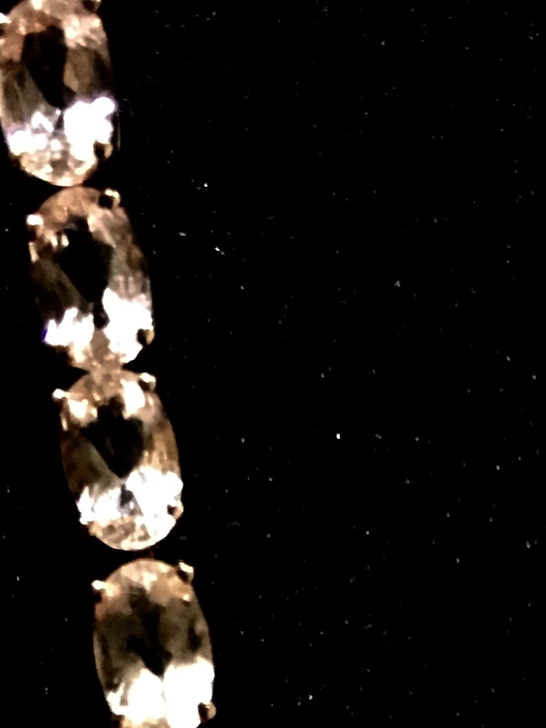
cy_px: 1293
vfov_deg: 15.5
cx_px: 225
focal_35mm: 110
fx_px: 2314
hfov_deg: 13.5
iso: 200
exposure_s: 1/15
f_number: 2.2
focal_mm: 4.15
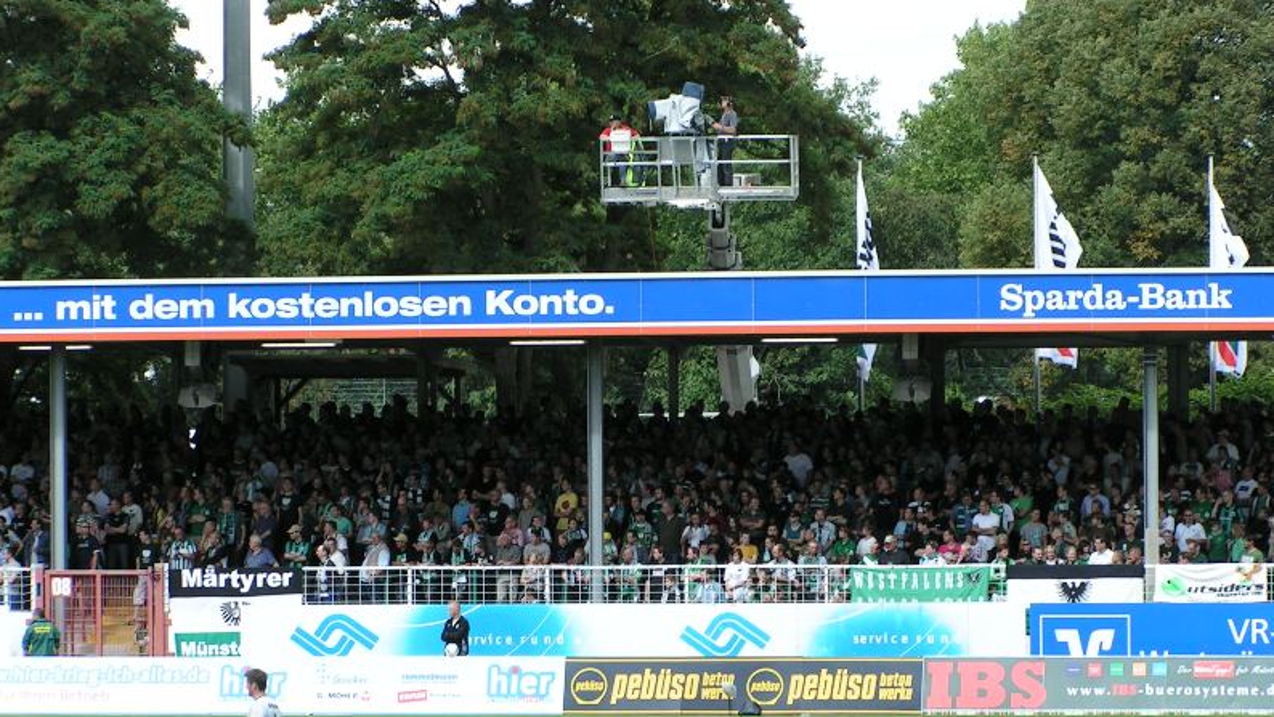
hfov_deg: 13.7
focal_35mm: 157
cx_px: 635
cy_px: 302
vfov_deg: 7.7
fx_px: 5305
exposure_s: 1/250
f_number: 5.6
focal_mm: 21.9
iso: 50
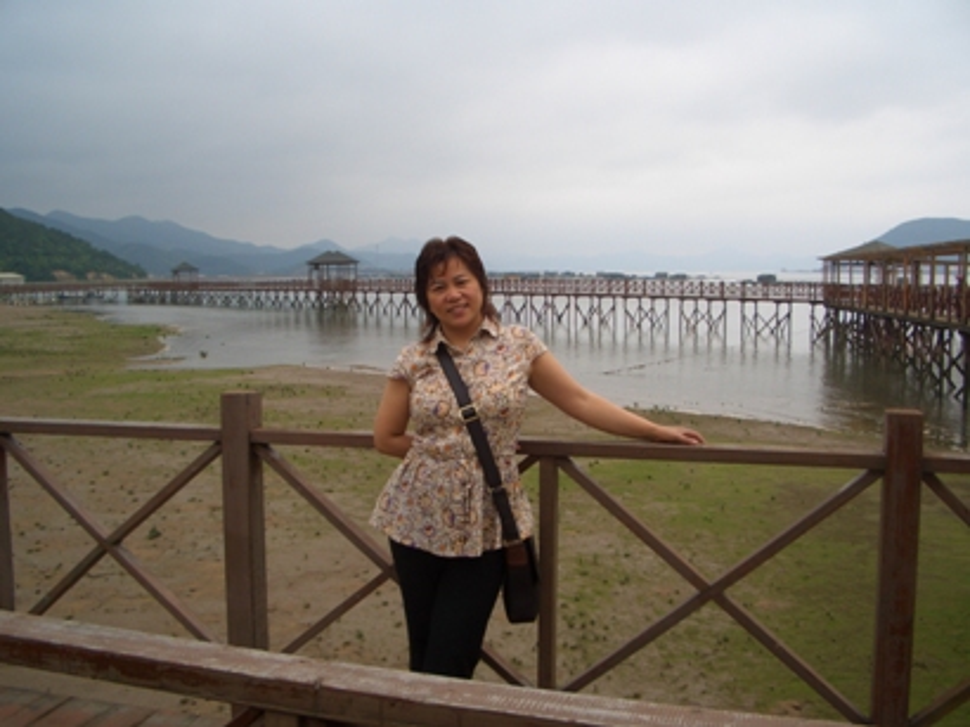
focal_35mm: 35
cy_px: 364
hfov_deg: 52.7
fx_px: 980
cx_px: 485
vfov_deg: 40.7
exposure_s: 1/160
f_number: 4.3
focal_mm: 5.8
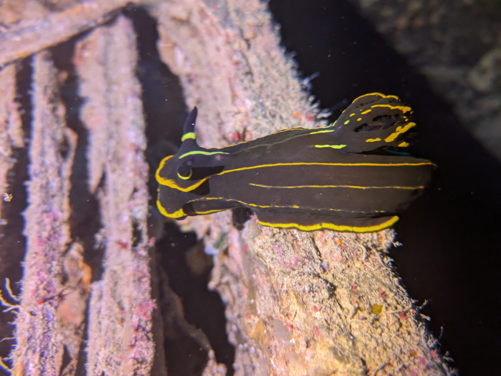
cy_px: 188
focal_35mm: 25
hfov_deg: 69.4
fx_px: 362
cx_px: 250
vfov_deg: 54.9
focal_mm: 5.43
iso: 201
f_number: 1.89
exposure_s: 1/50
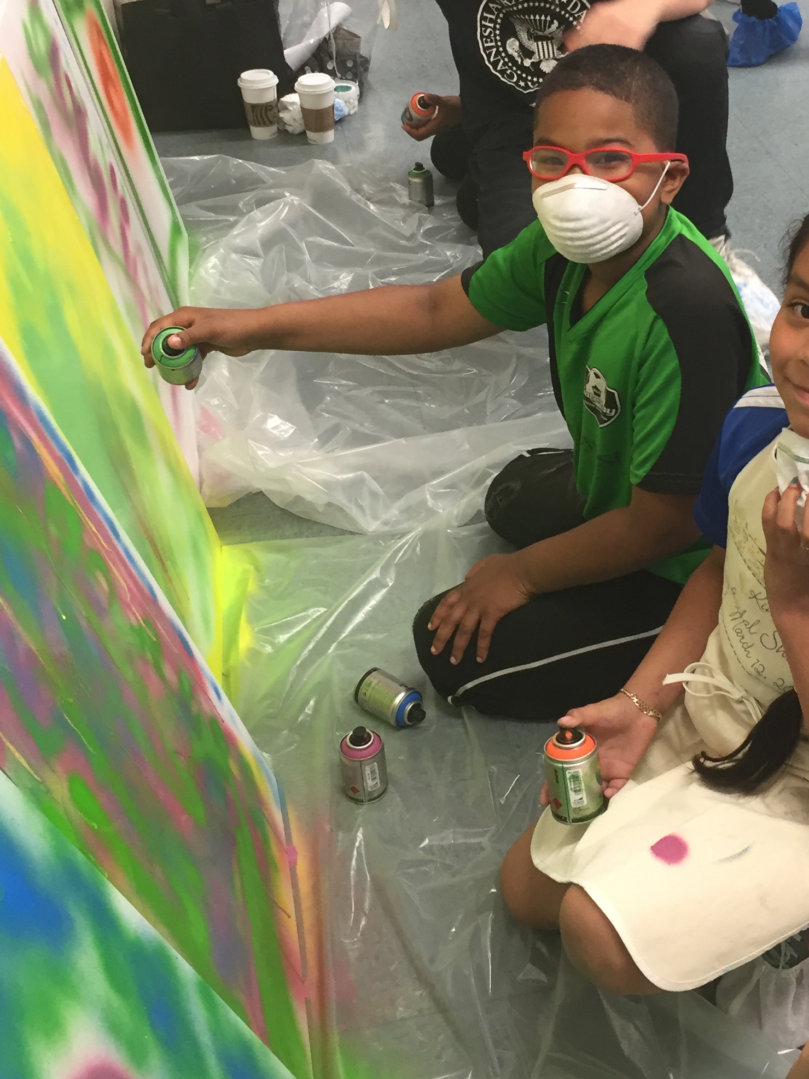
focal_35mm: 48
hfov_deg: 30.0
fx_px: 1496
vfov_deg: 39.4
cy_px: 414
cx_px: 551
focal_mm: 4.15
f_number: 2.2
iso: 100
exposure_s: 1/30
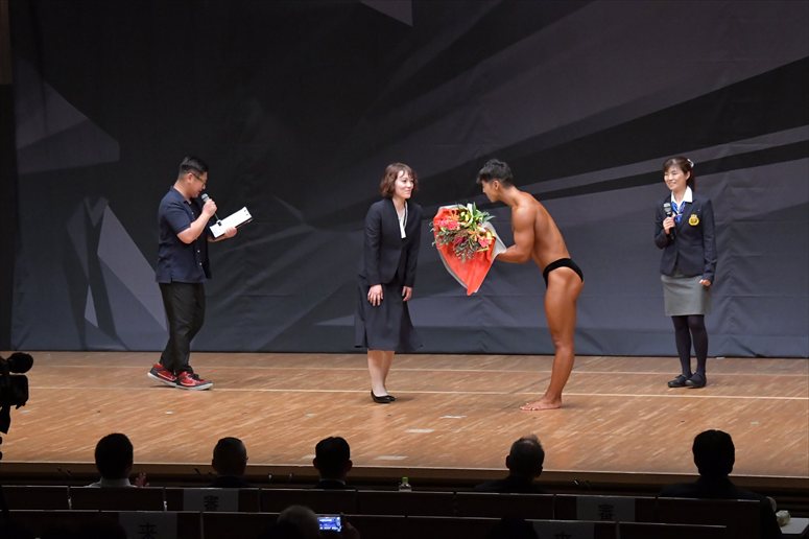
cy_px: 270
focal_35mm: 150
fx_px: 3369
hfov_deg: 13.7
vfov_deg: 9.1
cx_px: 404
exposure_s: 1/400
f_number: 5.6
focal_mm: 100
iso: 6400
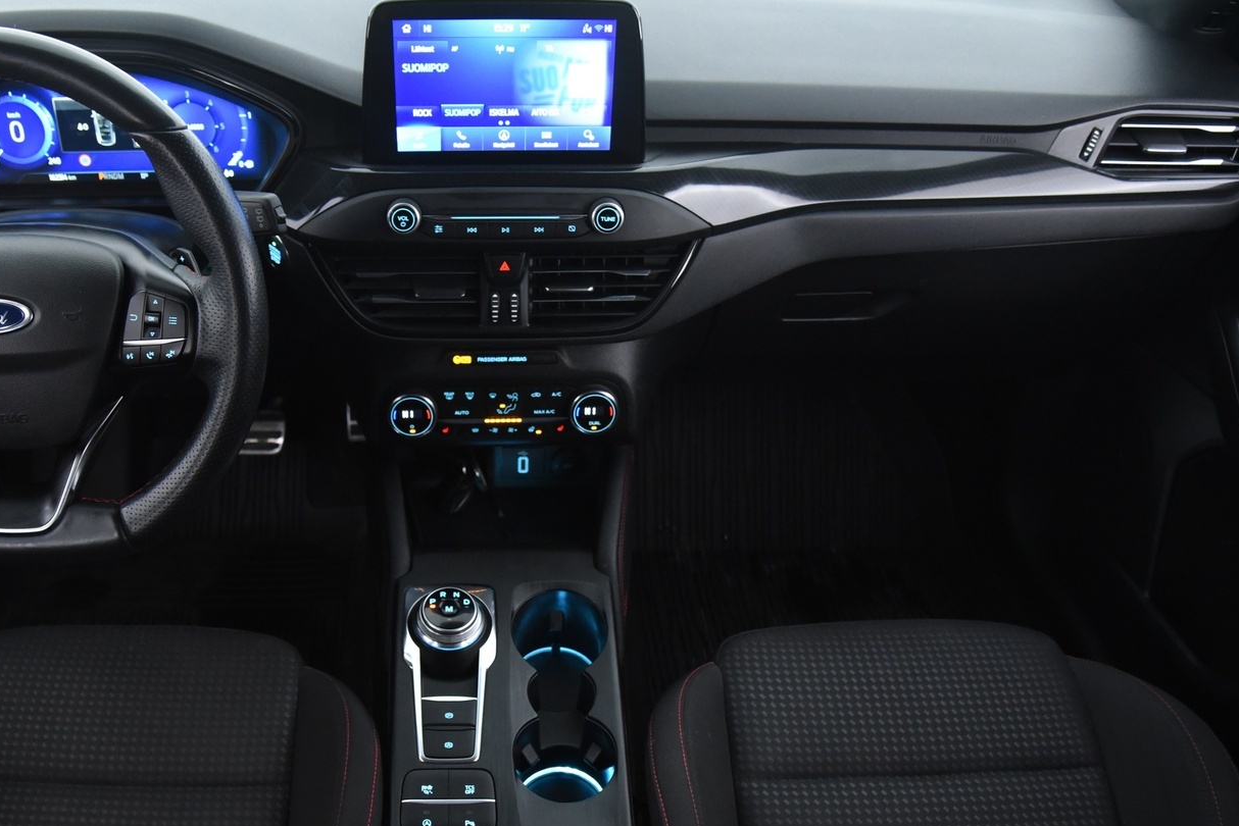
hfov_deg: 58.3
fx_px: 1102
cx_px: 504
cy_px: 469
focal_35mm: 32
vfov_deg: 41.1
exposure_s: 1/20
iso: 4000
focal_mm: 24
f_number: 4
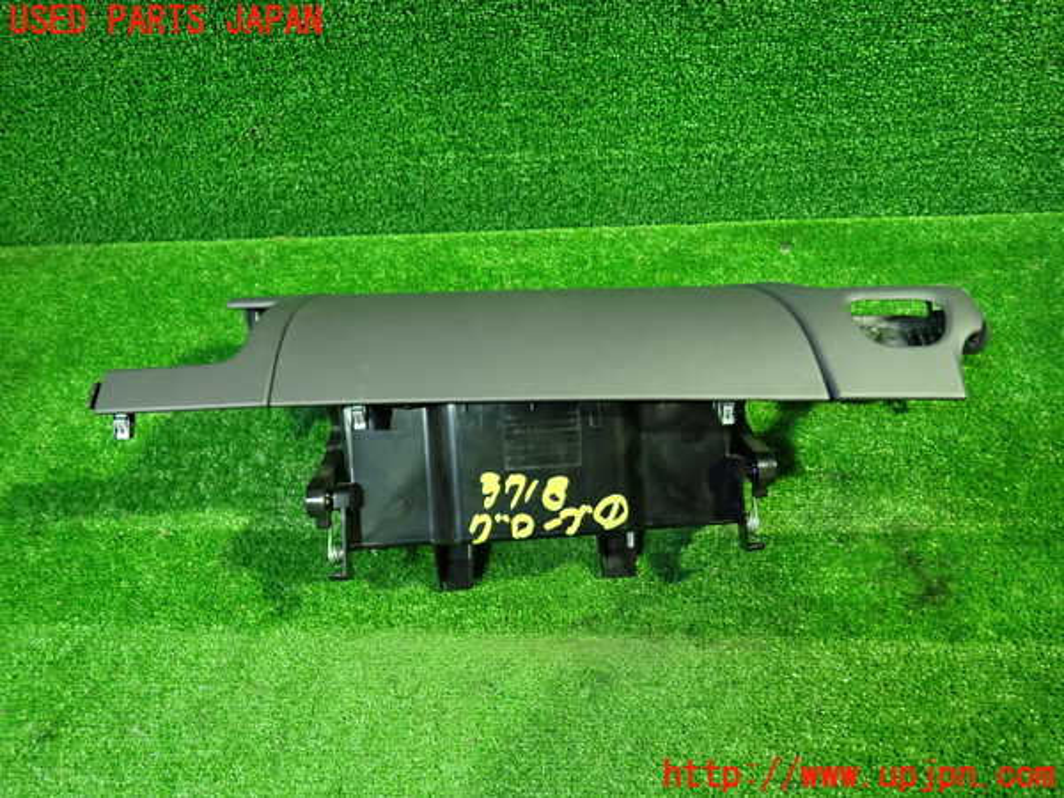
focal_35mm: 25
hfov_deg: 69.4
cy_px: 399
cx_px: 532
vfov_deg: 54.9
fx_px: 768
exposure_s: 1/30
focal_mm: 4.5
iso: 640
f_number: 2
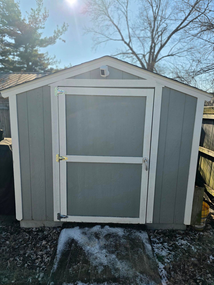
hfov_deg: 58.9
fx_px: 190
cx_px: 107
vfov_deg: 73.9
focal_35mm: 23
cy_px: 142
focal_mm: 6.3
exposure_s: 1/10000
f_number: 1.7
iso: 80
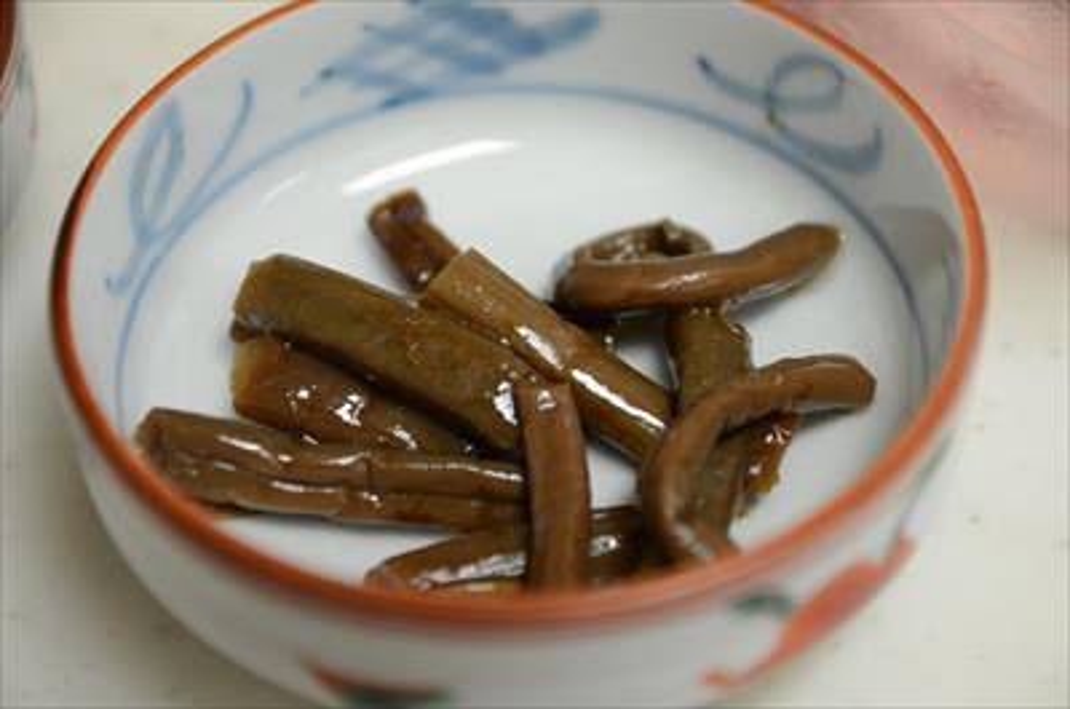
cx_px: 535
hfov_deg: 19.5
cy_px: 354
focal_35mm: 105
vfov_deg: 13.0
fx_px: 3115
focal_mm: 70
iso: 400
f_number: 4
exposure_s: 1/30
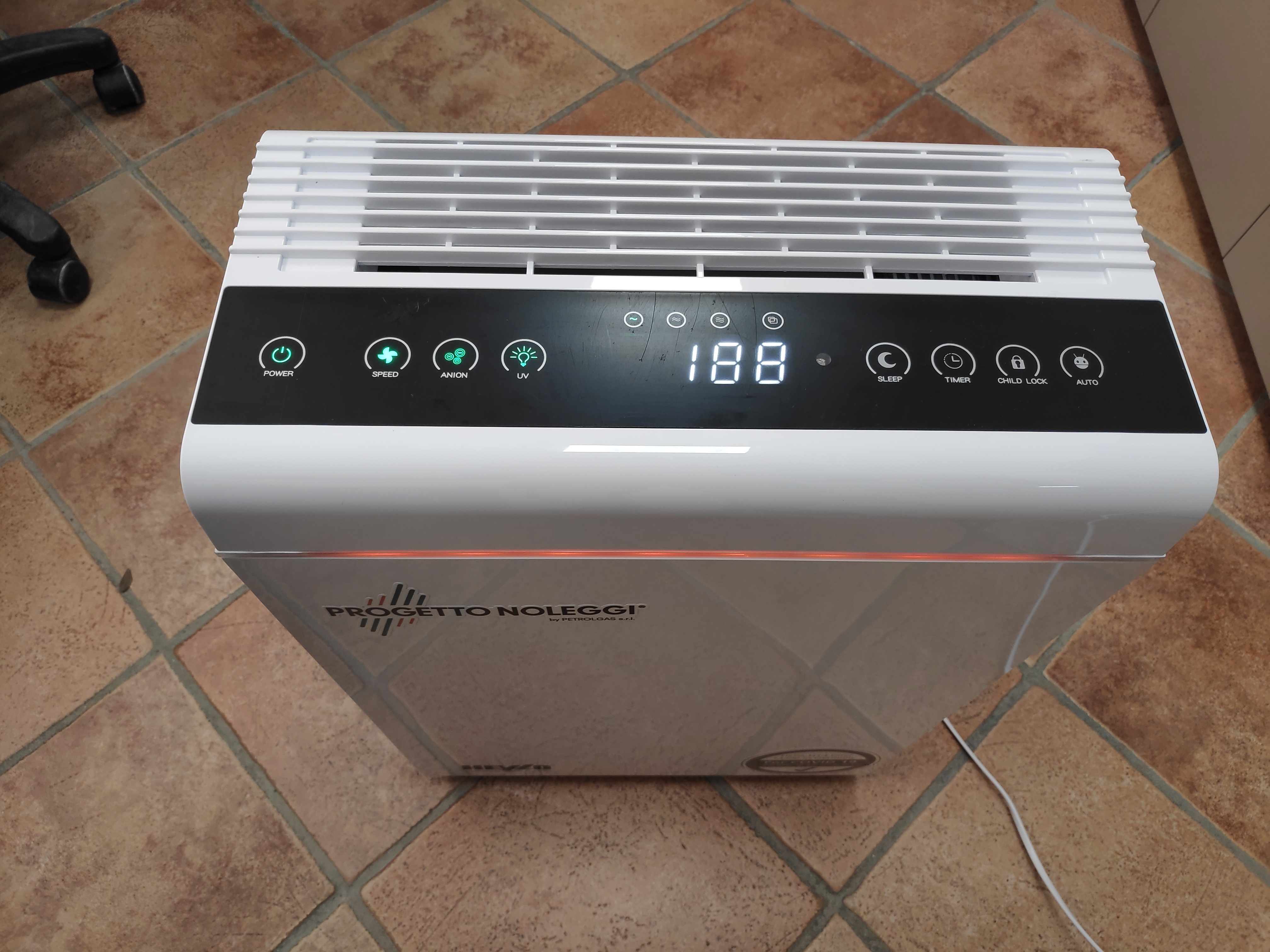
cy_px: 476
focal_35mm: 20
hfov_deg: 81.7
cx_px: 635
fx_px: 734
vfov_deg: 66.0
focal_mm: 3.94
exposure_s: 1/100
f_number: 1.9
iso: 244
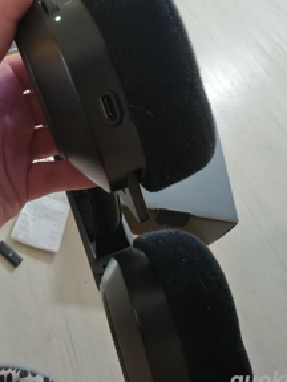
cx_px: 133
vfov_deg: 55.7
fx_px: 354
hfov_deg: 44.1
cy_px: 129
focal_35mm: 32
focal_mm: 2.13
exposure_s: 1/14.3
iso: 2000
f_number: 2.2
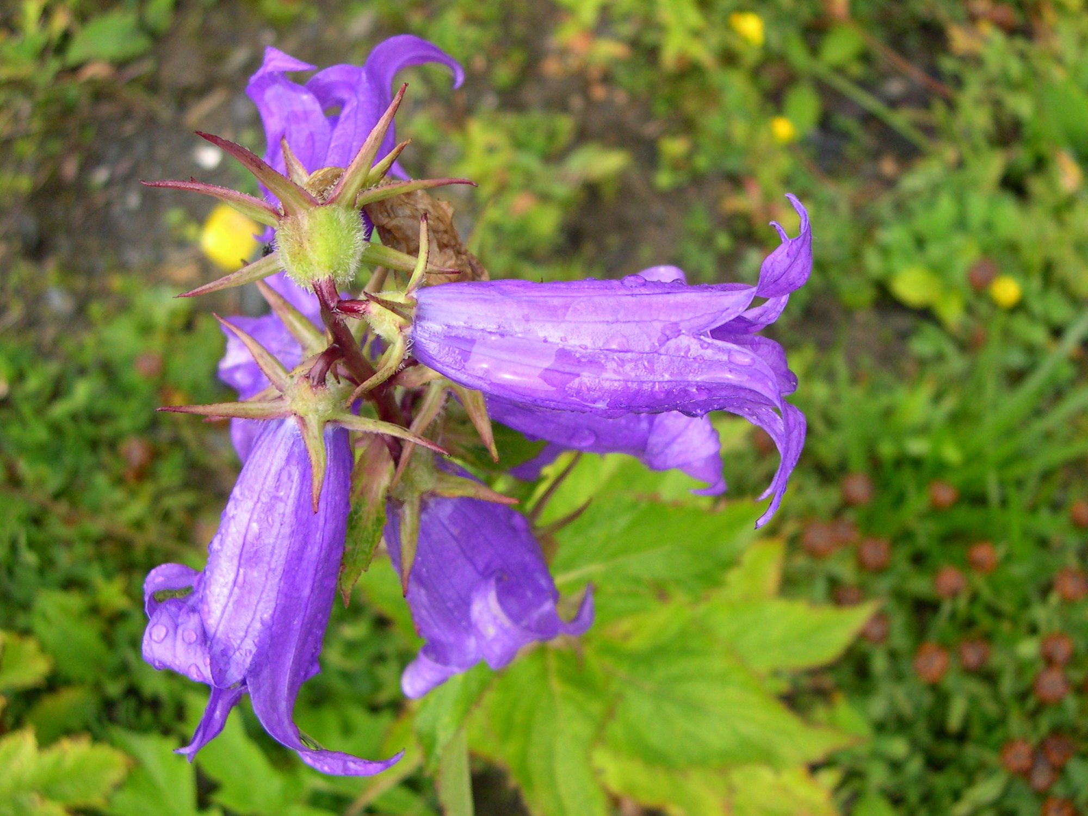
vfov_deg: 37.7
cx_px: 544
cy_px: 408
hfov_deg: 49.0
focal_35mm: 38
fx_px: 1194
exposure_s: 1/225
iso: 100
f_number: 2.8
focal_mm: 8
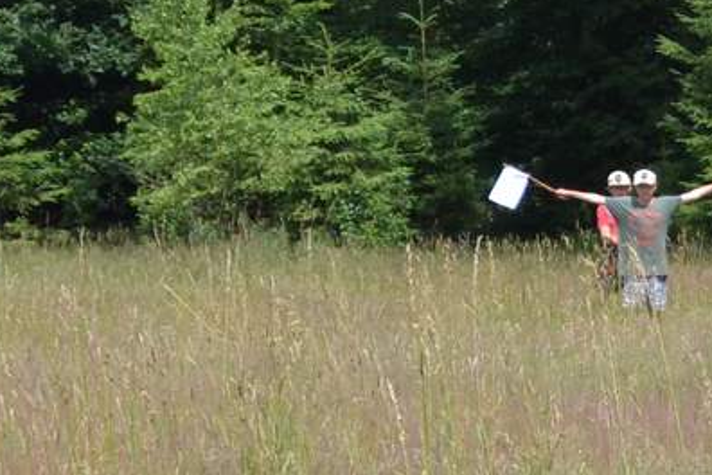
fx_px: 8237
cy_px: 237
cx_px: 766
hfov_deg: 4.9
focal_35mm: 417
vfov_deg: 3.3
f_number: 5.6
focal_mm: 55
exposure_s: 1/1000
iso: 400
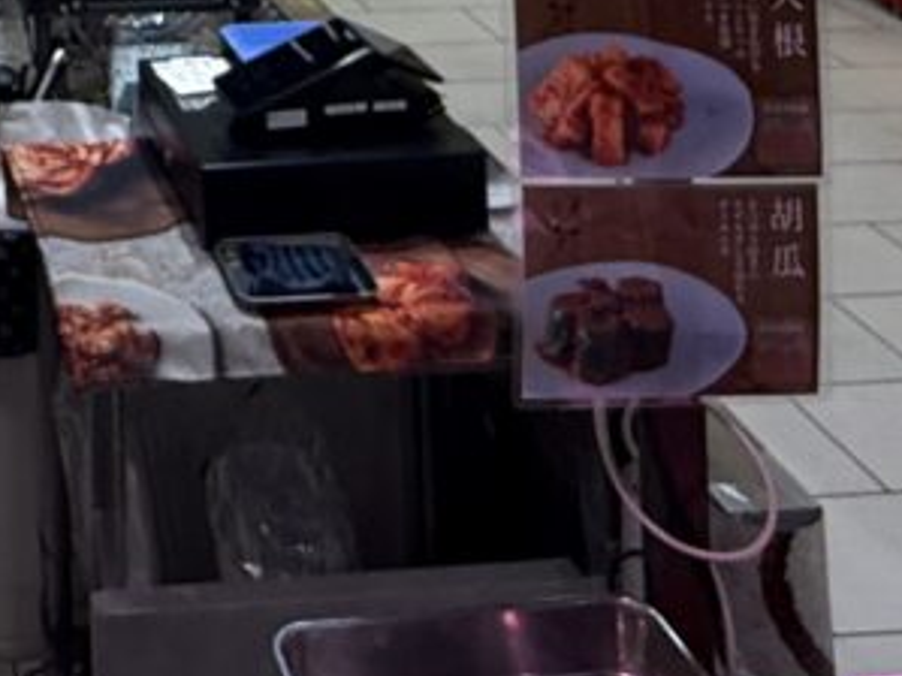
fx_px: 1563
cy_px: -607
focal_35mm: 60
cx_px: -84
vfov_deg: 18.2
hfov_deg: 29.2
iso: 50
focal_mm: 2.22
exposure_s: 1/121
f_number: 2.2
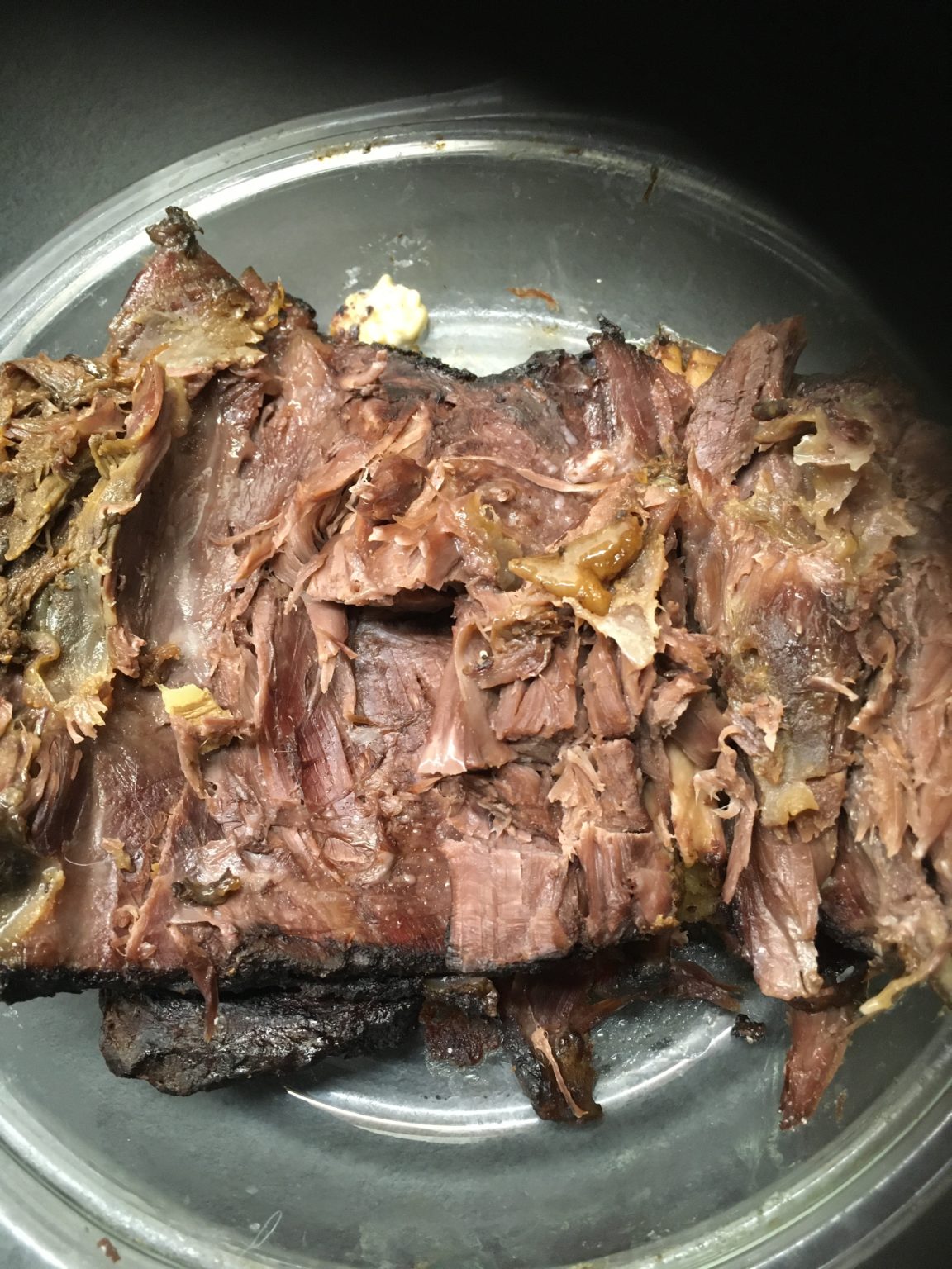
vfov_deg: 61.7
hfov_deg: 48.2
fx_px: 1063
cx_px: 476
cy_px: 634
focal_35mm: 29
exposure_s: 1/17
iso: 200
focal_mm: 4.15
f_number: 2.2
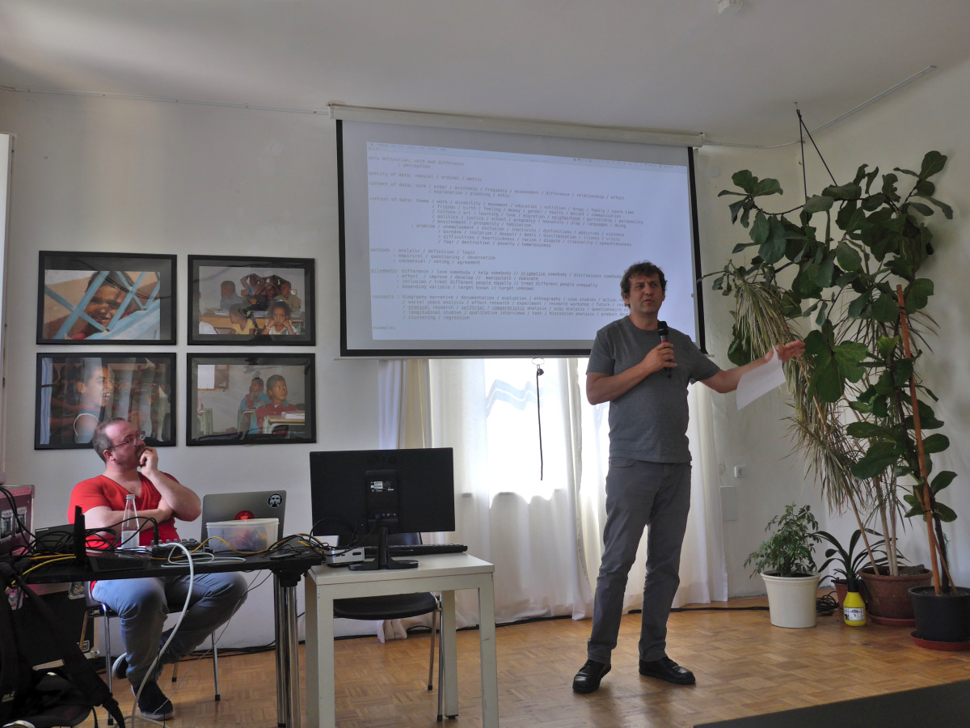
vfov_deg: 48.2
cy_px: 364
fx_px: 813
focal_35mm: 29
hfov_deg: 61.7
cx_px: 485
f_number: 2.8
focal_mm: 6
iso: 80
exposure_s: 1/125
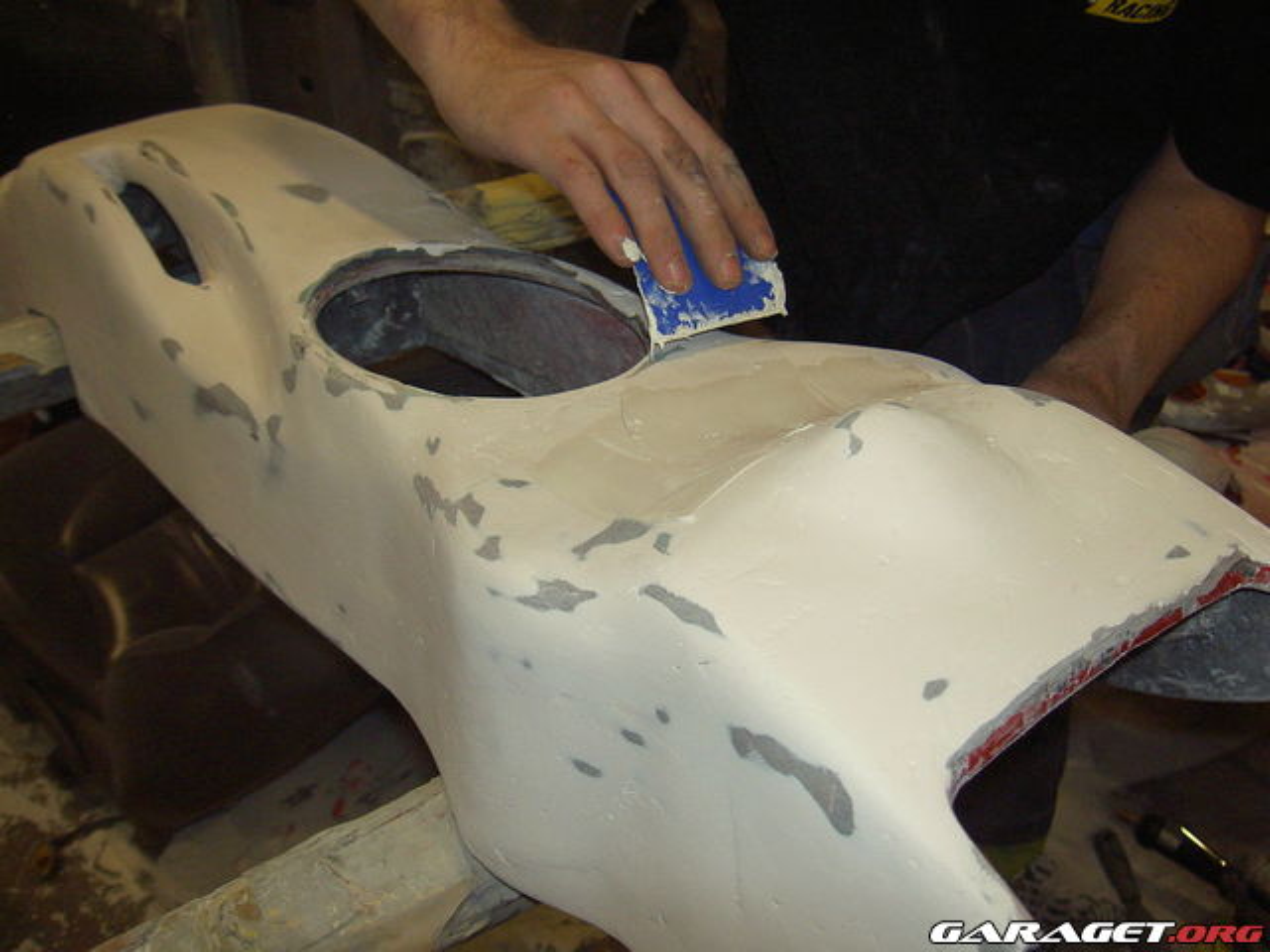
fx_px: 1431
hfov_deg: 47.9
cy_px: 476
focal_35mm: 39
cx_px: 635
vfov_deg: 36.8
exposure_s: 1/125
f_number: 2.8
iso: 200
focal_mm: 8
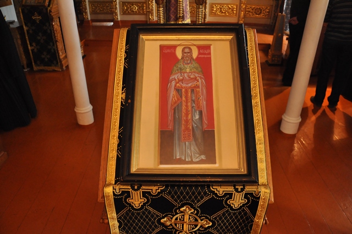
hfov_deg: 67.4
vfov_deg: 47.8
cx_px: 176
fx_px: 264
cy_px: 117
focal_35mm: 27
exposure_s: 1/40
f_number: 4.5
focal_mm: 18
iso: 2000
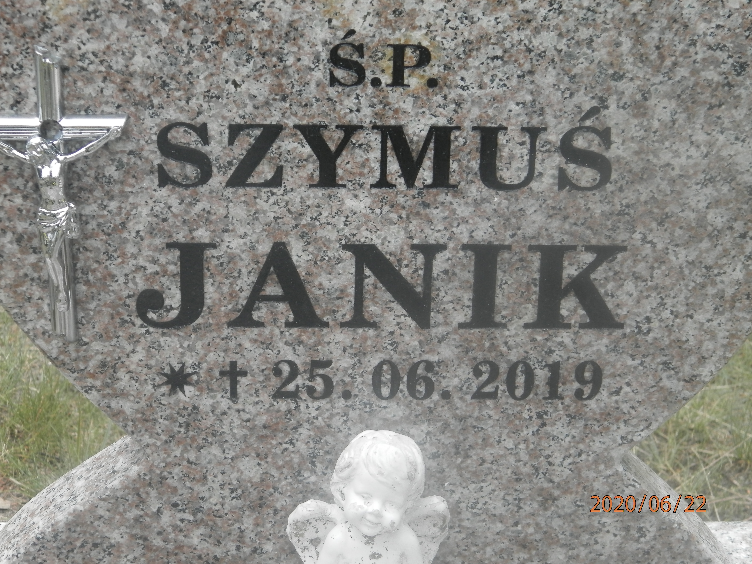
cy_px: 282
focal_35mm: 82
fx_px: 1781
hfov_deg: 23.8
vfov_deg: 18.0
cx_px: 376
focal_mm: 14.6
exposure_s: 1/160
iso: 100
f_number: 4.2
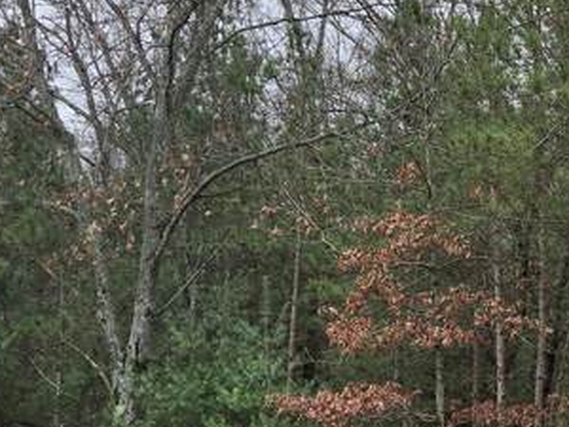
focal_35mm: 98
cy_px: 228
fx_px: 1611
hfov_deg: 19.4
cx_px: 580
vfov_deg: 15.1
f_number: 1.8
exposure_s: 1/453
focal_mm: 5.4
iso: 25
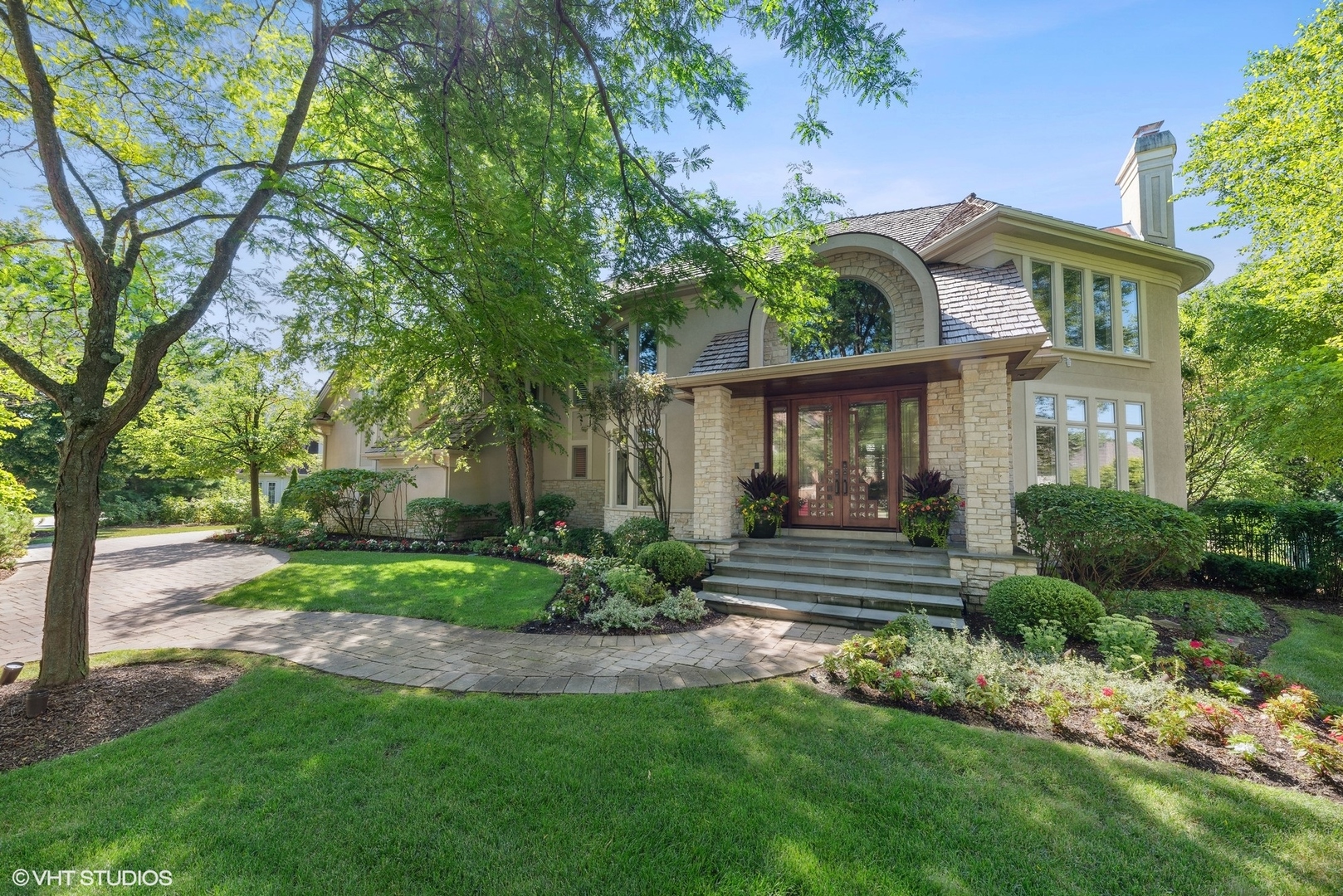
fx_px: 448
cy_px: 448
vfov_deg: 90.1
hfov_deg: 112.6
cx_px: 672
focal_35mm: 12
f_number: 9
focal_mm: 12
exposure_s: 1/400
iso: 200
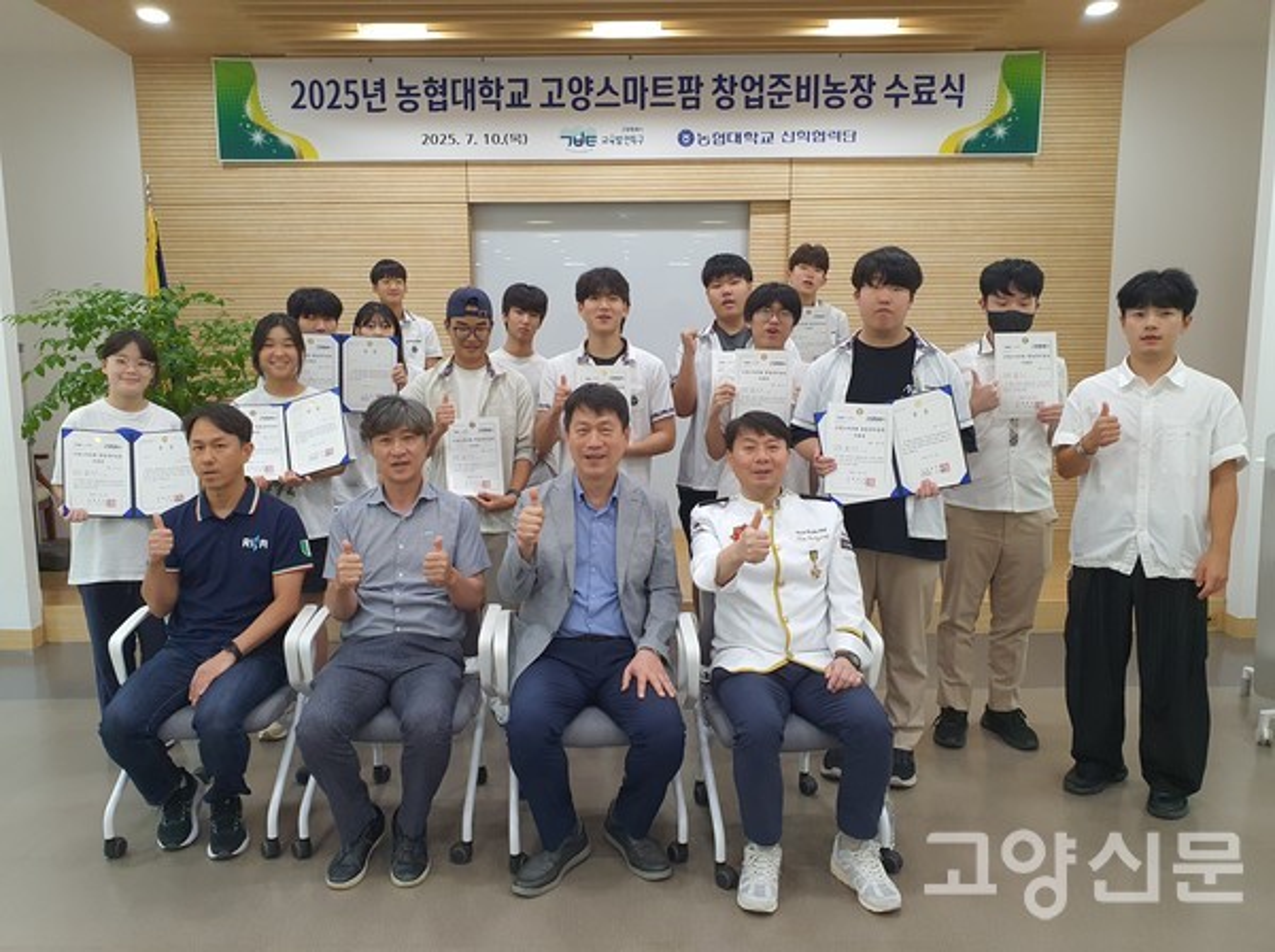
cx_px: 638
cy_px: 476
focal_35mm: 26
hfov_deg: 67.4
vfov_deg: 52.9
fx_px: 956
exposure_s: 1/120
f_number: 2.4
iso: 250
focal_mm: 4.3
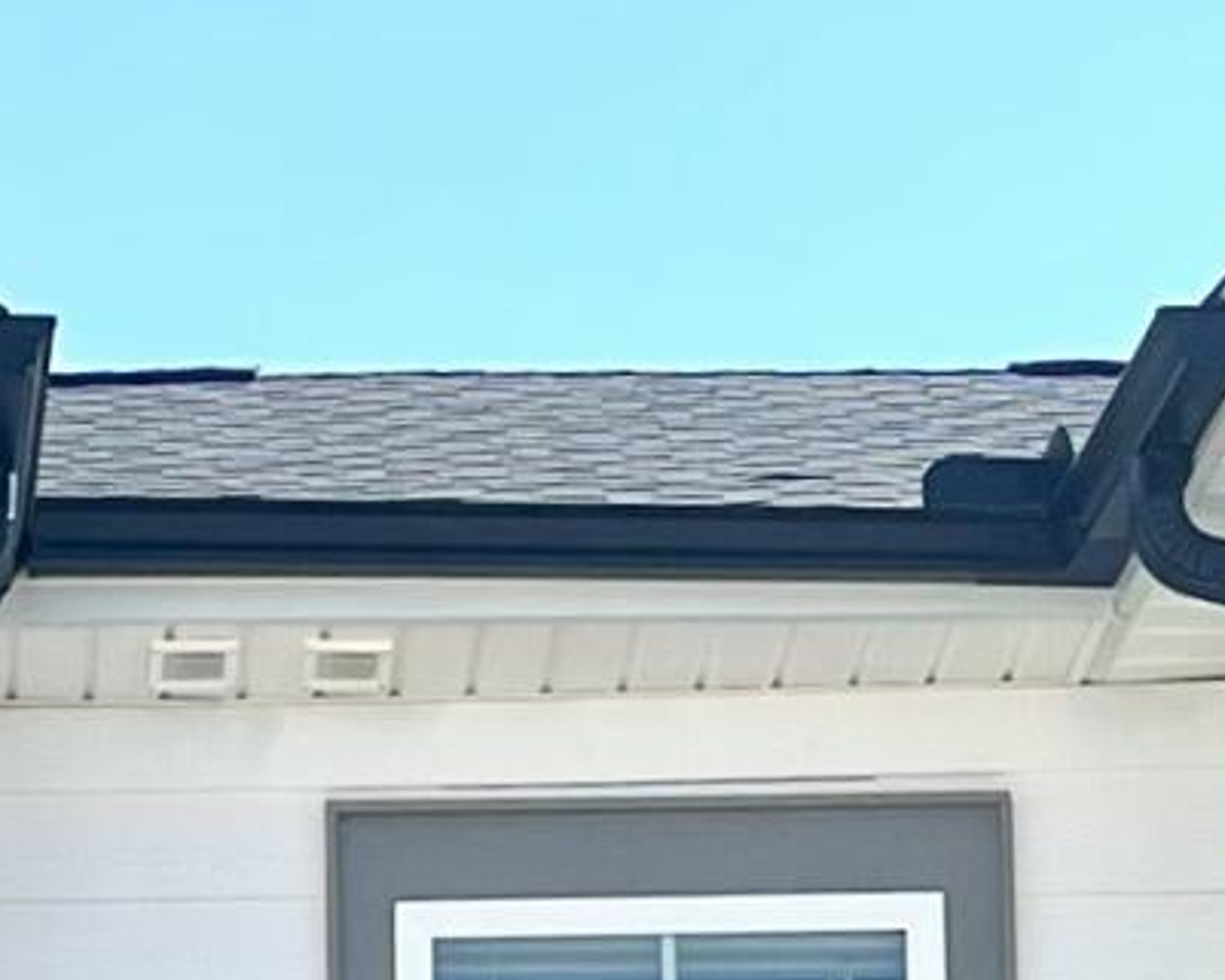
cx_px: -1097
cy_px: 2619
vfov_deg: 7.4
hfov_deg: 9.6
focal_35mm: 190
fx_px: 6890
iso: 50
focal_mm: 5.1
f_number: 1.6
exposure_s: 1/4717
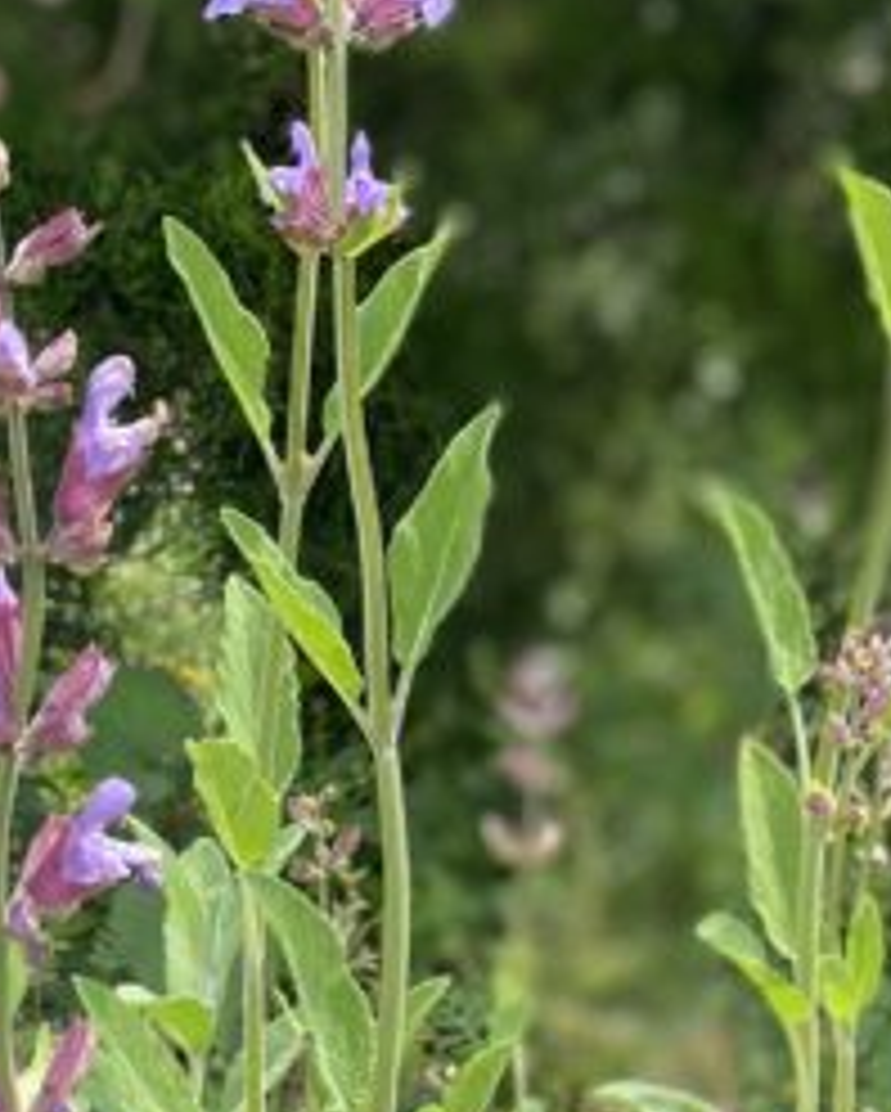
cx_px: 414
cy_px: 311
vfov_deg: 18.2
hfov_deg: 14.7
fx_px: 3457
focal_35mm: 105
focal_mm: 4.25
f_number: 1.8
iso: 32
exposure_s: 1/560
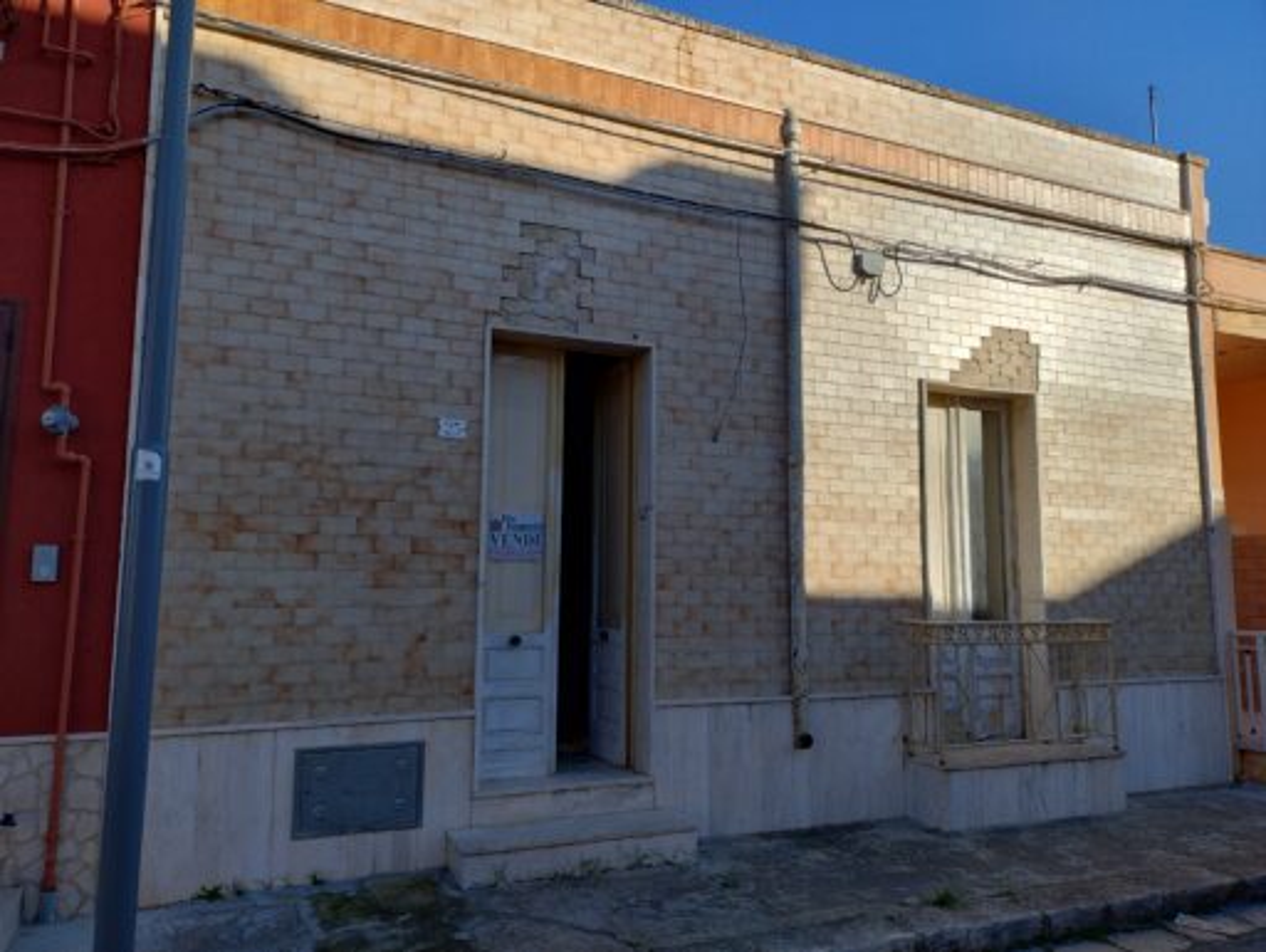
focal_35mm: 25
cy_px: 476
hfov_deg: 69.3
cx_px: 633
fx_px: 915
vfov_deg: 55.0
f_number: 1.7
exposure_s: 1/659
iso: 100
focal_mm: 4.71
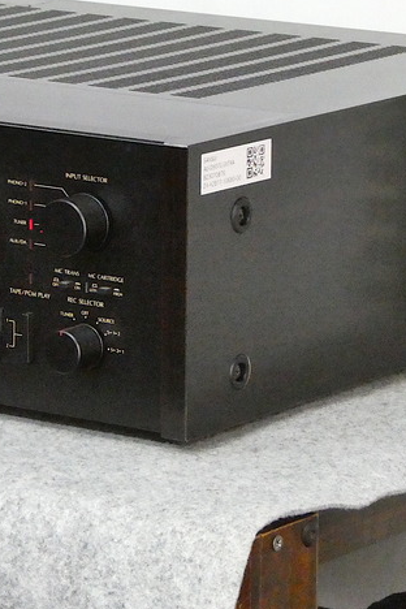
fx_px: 3823
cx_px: 48
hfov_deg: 6.1
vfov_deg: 9.1
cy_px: 210
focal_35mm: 226
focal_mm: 19
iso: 1600
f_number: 5.1
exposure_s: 1/50
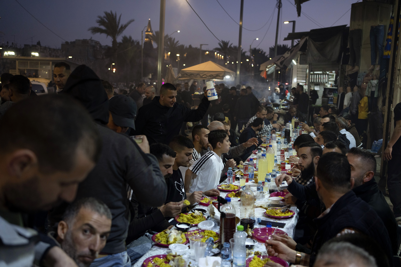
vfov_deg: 37.9
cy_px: 134
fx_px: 390
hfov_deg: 54.4
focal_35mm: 35
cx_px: 200
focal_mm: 35
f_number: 3.2
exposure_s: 1/320
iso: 1600
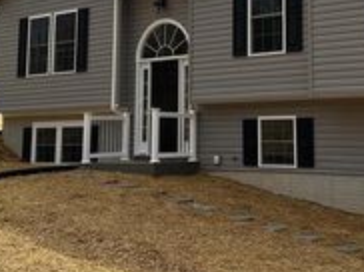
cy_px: 31
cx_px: 280
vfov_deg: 21.7
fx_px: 693
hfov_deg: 28.9
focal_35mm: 66
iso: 80
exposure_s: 1/6211
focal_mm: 6.86
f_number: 1.78
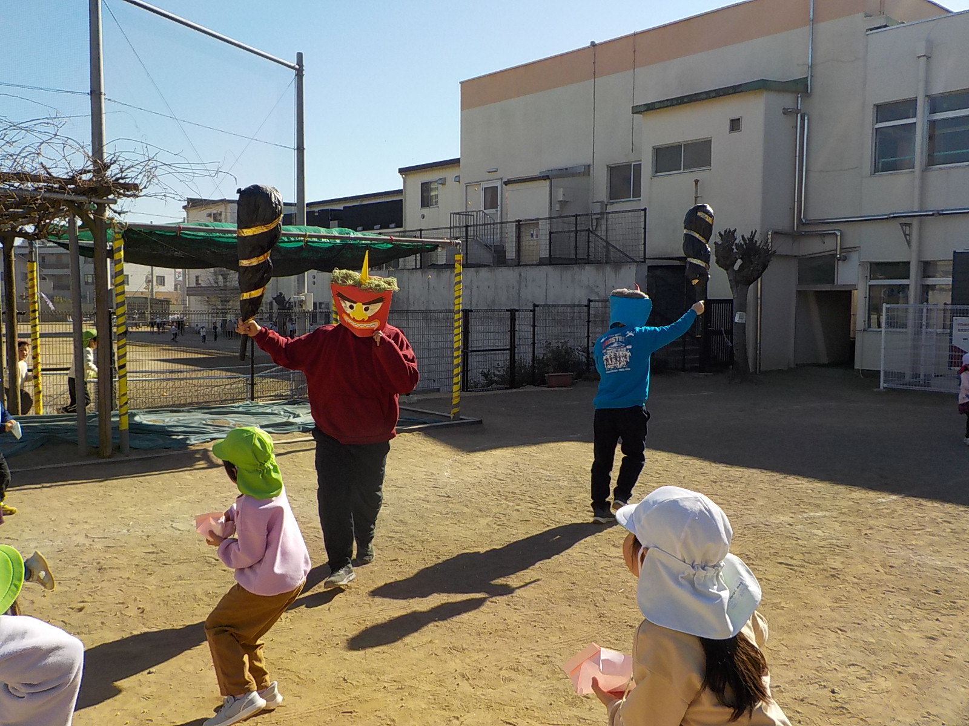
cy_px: 363
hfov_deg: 60.0
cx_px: 484
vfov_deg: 46.8
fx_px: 840
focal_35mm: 30
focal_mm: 4.1
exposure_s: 1/1000
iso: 125
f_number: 3.3
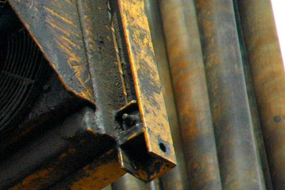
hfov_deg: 5.1
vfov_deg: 3.5
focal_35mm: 396
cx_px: -215
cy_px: 176
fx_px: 3131
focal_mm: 70
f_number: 4.5
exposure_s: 1/640
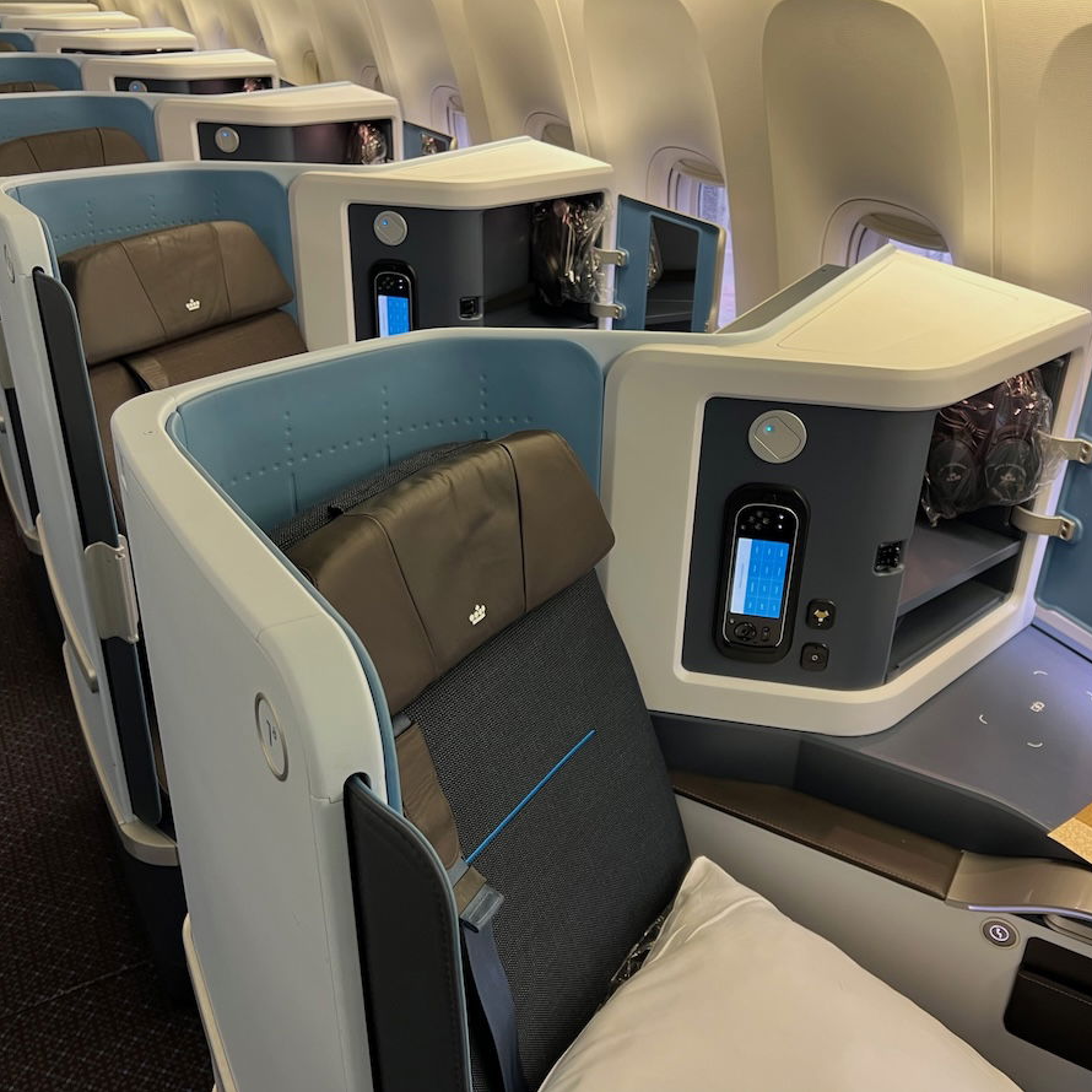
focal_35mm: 31
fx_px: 1106
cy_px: 541
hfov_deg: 52.5
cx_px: 577
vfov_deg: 52.5
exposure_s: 1/50
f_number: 1.5
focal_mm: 5.7
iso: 125
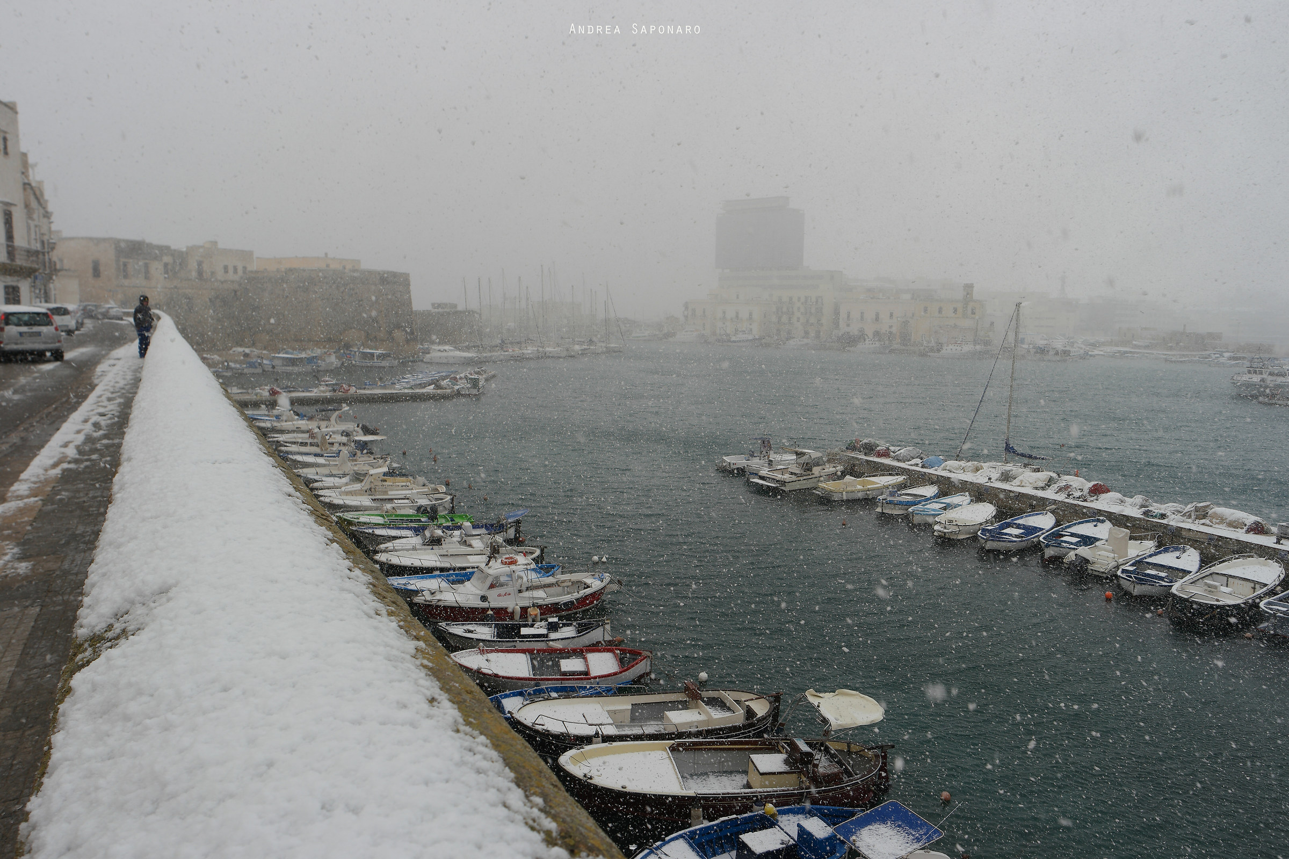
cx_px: 644
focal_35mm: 24
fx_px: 859
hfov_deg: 73.7
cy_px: 430
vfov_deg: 53.1
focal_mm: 16
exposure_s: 1/200
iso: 100
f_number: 5.6
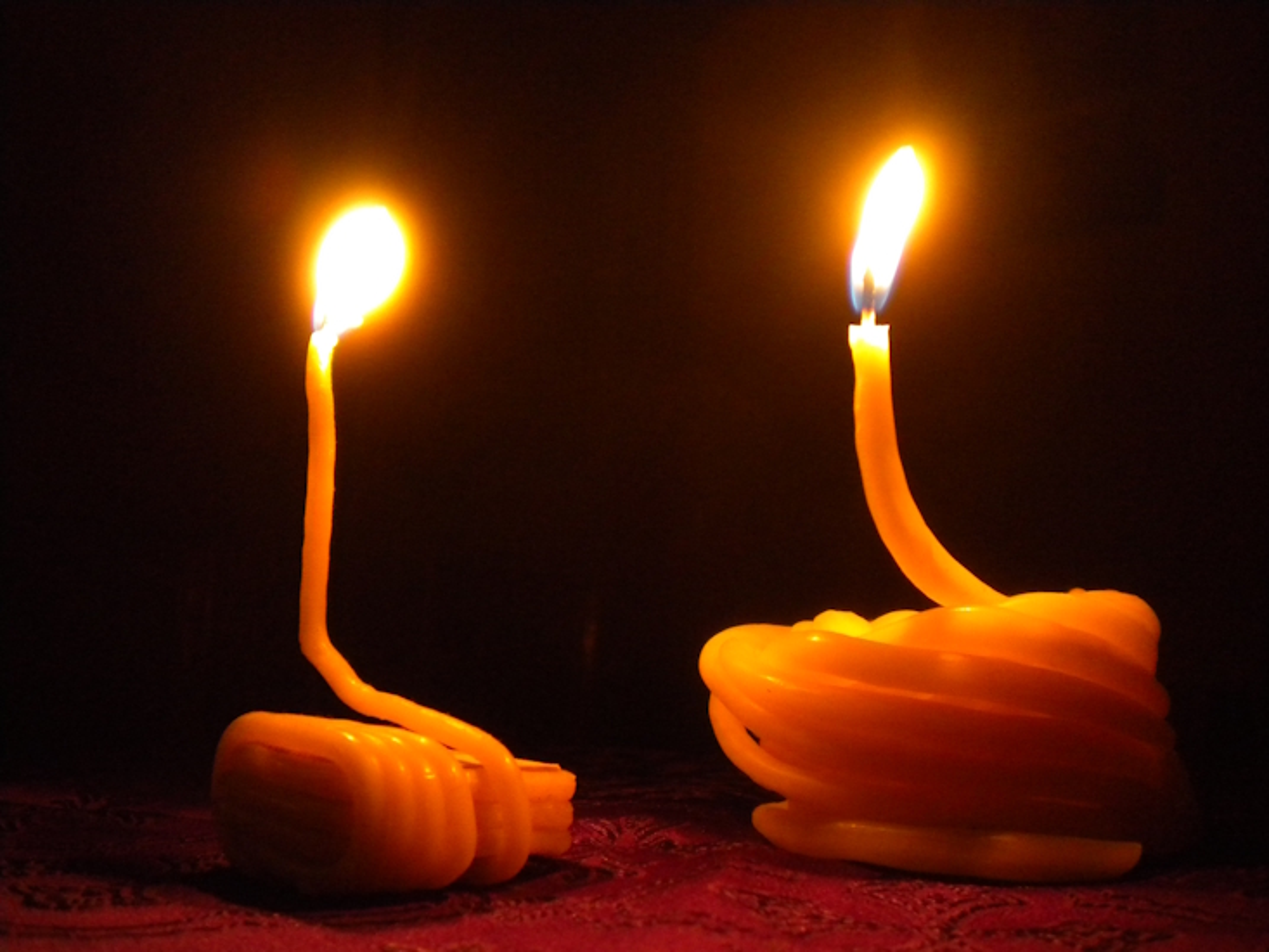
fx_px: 1283
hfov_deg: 52.6
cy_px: 476
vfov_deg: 40.7
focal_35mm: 35
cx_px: 634
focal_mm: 6.3
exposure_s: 1/17.1
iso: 400
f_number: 3.1
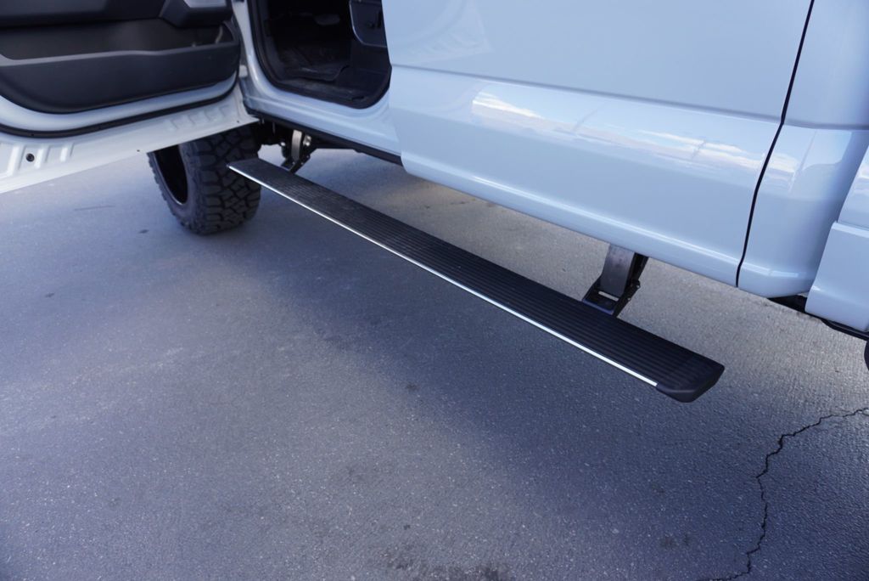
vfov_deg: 53.2
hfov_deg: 73.7
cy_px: 290
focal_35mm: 24
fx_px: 580
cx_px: 434
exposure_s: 1/160
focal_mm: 16
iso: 160
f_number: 4
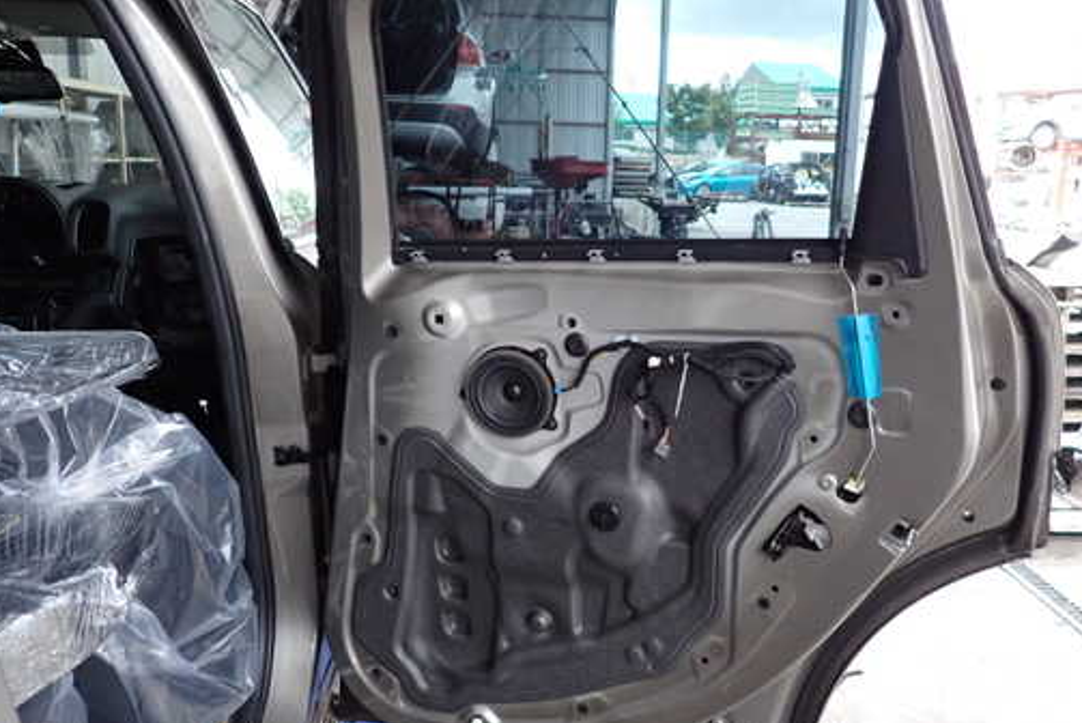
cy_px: 327
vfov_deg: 42.3
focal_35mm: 31
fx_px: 932
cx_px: 598
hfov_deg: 60.1
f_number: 2
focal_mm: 4.5
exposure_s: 1/125
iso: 400
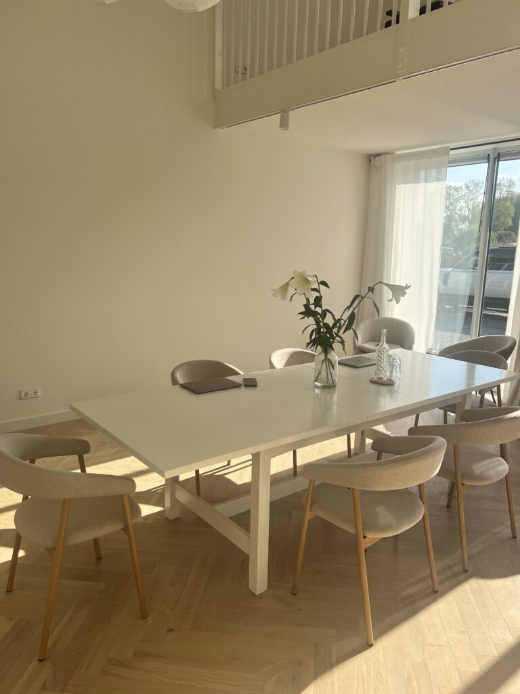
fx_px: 521
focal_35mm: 26
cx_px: 260
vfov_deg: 67.3
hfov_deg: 53.1
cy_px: 347
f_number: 1.5
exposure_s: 1/1751
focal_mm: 5.7
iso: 50
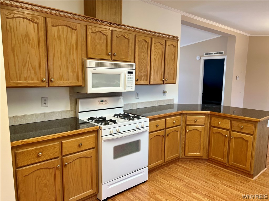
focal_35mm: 26
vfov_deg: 53.1
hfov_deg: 67.3
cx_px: 134
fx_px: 202
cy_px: 100
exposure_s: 1/120
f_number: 1.5
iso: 125
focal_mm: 5.7
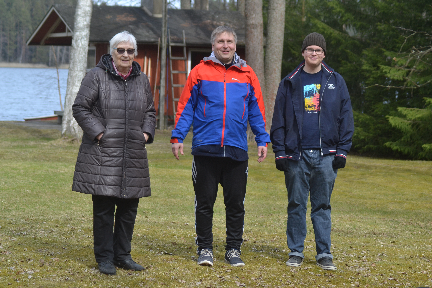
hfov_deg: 16.7
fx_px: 1476
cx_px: 216
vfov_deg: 11.1
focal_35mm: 123
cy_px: 144
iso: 320
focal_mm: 82
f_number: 5.6
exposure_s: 1/500
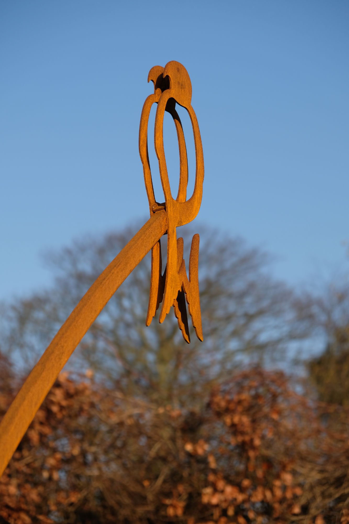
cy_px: 262
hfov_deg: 16.5
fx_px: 1207
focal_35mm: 83
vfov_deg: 24.5
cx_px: 174
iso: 200
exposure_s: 1/1300
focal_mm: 55
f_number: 4
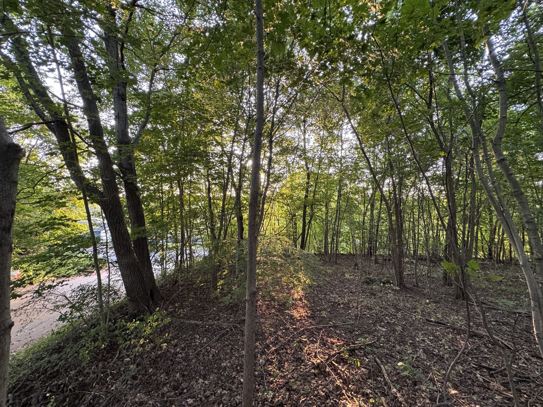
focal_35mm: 14
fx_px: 220
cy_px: 204
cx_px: 272
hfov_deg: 102.1
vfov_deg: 85.7
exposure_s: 1/95
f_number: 2.2
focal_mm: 2.22
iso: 320
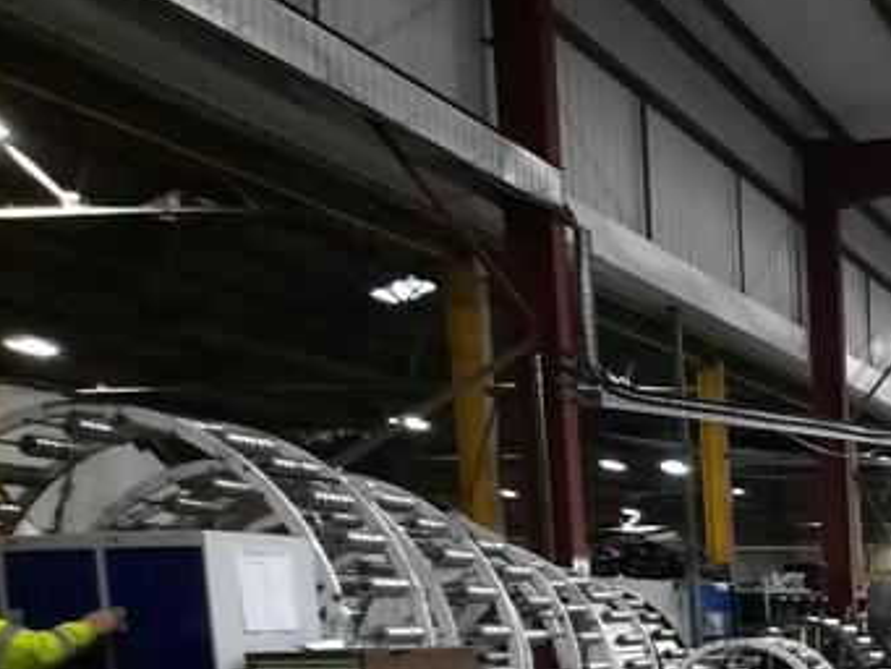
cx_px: 1288
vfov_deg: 33.3
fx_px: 1004
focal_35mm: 39
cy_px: 690
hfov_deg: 30.5
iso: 320
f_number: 2.2
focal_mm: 1.74
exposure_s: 1/25
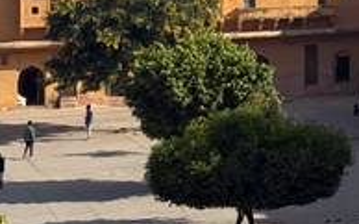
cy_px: -165
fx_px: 1848
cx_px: 427
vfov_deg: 6.8
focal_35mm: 189
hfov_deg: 10.9
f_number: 1.78
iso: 64
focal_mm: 6.76
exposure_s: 1/5208
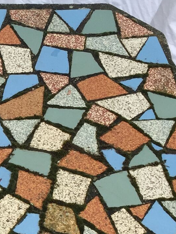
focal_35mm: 132
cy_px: 293
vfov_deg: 14.4
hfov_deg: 10.3
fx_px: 895
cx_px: -184
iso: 32
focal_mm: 4.15
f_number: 2.2
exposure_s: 1/638
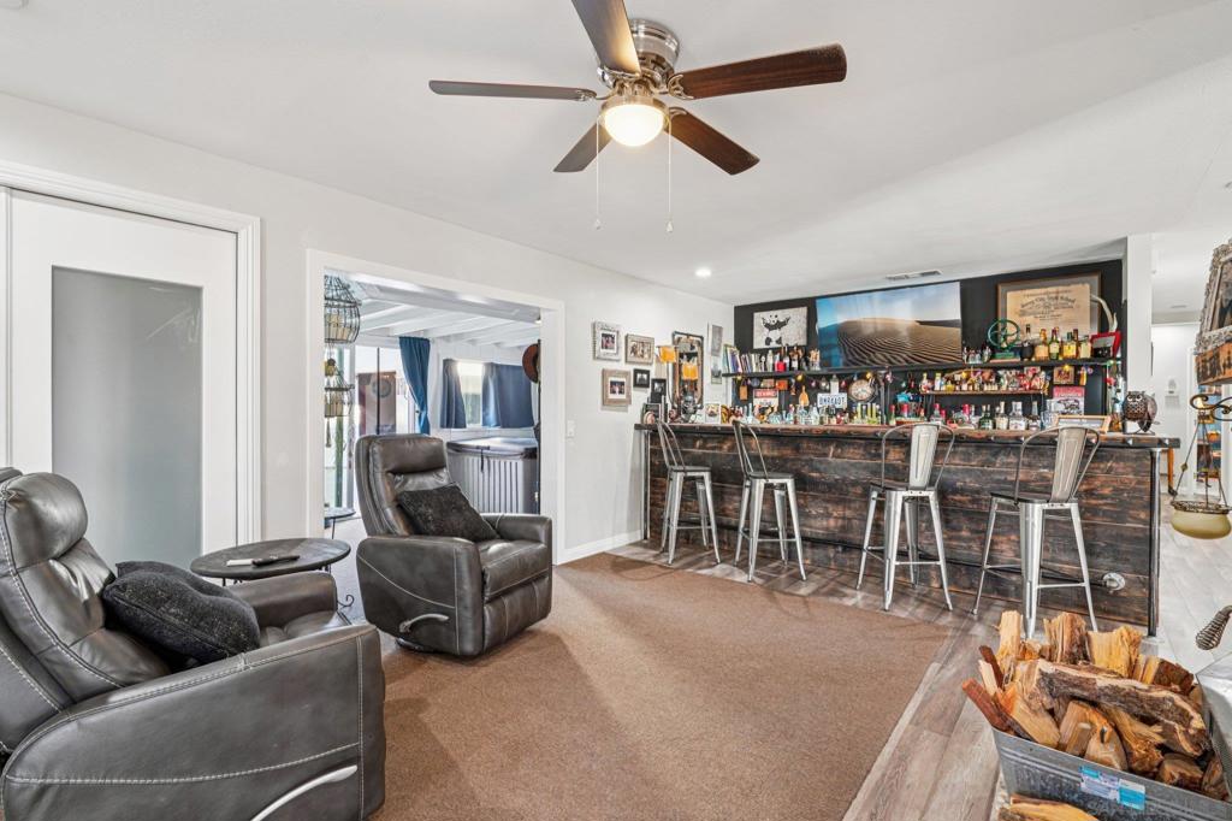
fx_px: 547
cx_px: 616
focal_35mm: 16
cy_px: 410
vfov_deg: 73.7
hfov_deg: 96.8
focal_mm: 16
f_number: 8
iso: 400
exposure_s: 1/3.33
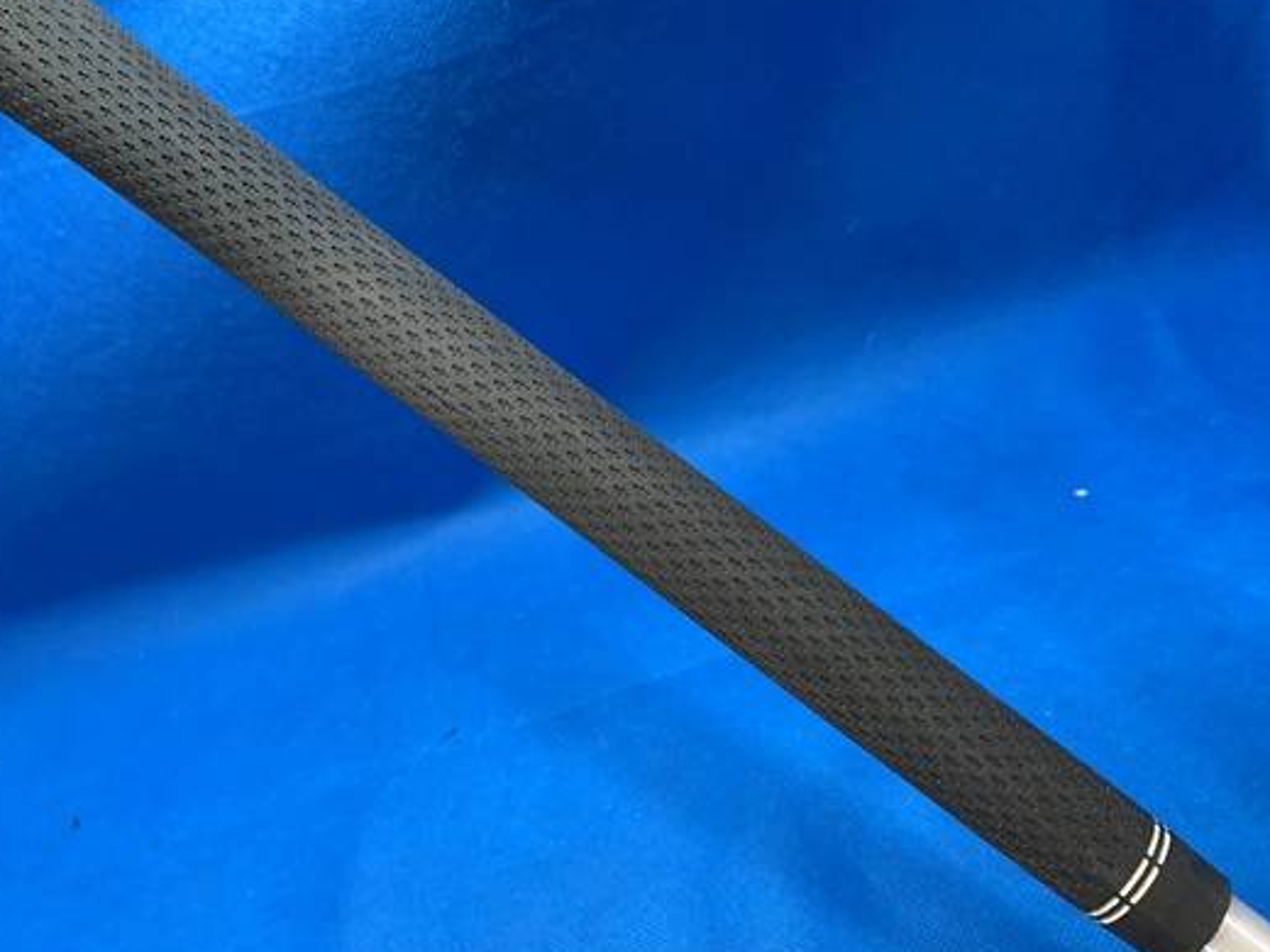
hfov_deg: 56.8
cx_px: 628
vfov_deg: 44.1
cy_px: 435
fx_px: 1174
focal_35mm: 32
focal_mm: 4.25
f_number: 1.8
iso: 125
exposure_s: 1/60
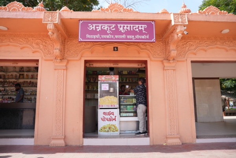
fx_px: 157
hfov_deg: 73.7
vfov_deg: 53.1
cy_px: 79
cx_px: 118
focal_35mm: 24
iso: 160
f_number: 5
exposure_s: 1/320
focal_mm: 24
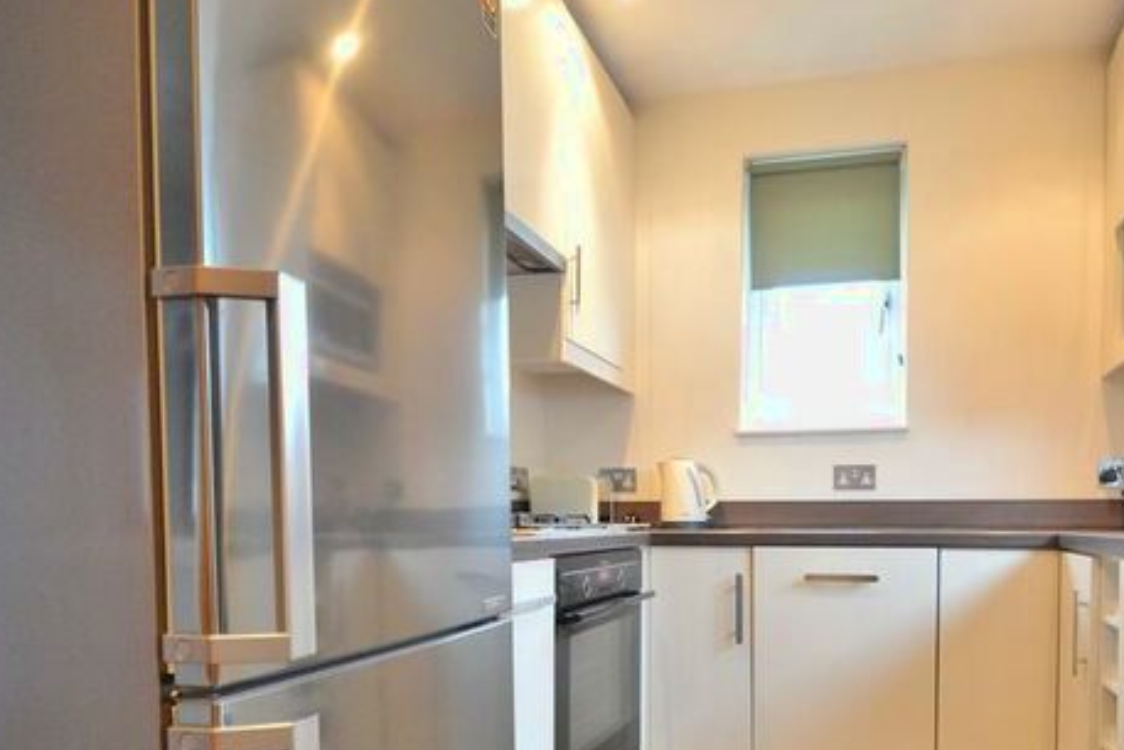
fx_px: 718
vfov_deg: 53.0
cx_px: 708
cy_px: 550
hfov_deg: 74.7
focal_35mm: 23
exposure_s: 1/60
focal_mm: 10
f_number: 3.5
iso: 1400
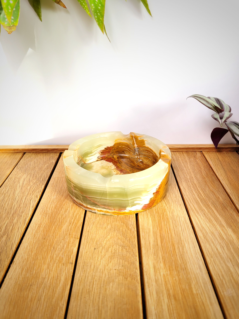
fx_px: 239
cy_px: 160
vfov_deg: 67.3
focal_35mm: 26
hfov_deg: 53.1
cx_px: 120
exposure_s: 1/983
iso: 40
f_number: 1.8
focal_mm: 5.4
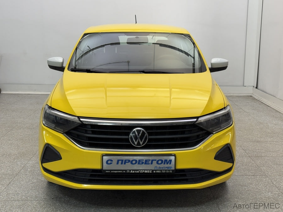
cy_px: 106
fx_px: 392
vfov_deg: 30.3
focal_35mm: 48
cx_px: 142
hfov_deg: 39.7
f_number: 1.78
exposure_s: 1/100
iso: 80
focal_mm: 6.76
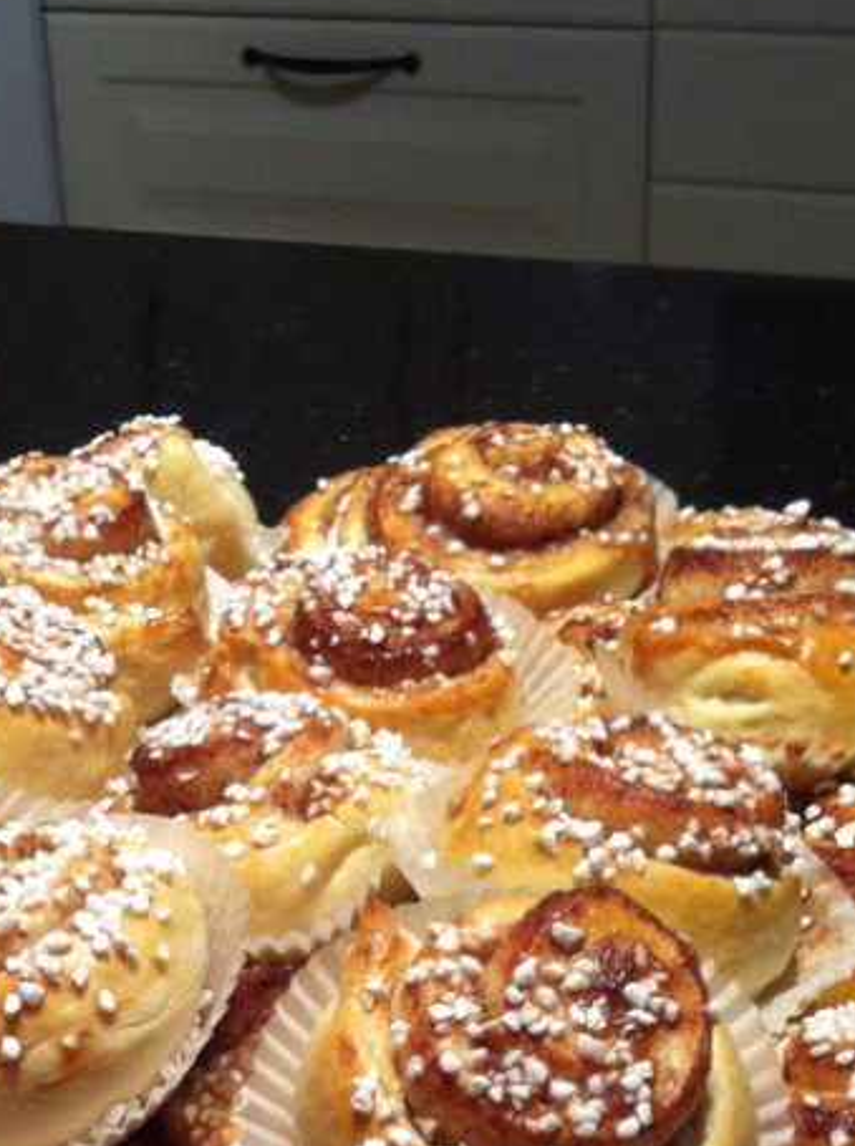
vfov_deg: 24.1
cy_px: 1114
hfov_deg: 18.8
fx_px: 2576
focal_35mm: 78
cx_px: 274
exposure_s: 1/15
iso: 100
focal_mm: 3.85
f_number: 2.8
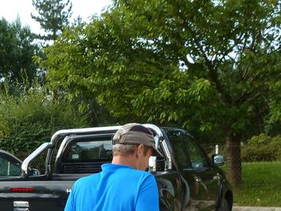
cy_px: 247
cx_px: 45
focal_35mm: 61
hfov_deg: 30.7
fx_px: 495
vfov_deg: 22.3
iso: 80
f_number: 4
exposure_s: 1/125
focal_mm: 4.1
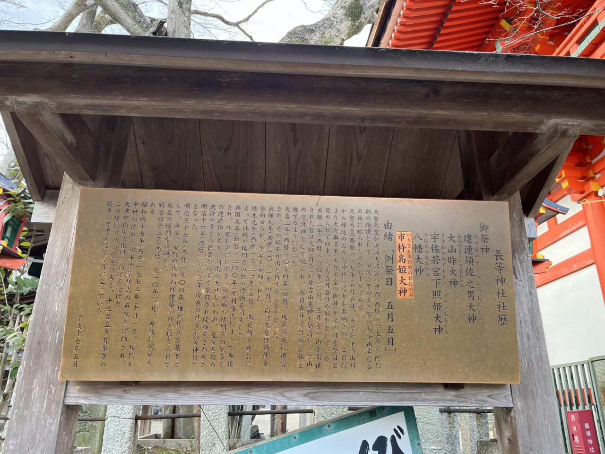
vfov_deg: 53.1
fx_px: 454
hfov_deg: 67.3
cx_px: 302
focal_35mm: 26
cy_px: 227
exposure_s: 1/140
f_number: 1.6
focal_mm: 5.1
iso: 64
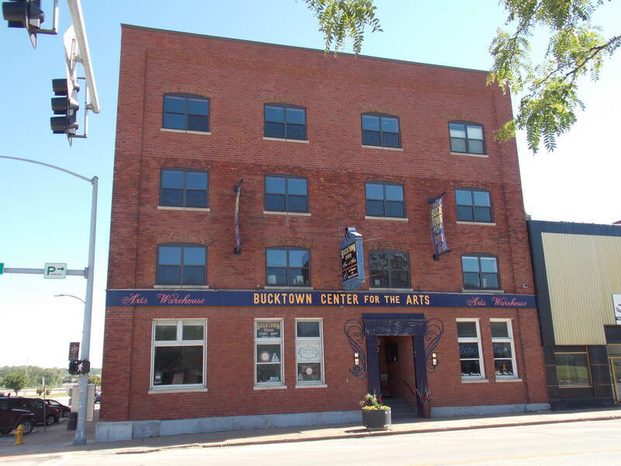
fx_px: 538
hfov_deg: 60.0
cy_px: 233
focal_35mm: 30
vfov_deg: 46.8
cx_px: 310
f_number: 3.3
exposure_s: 1/250
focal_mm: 5.3
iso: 80
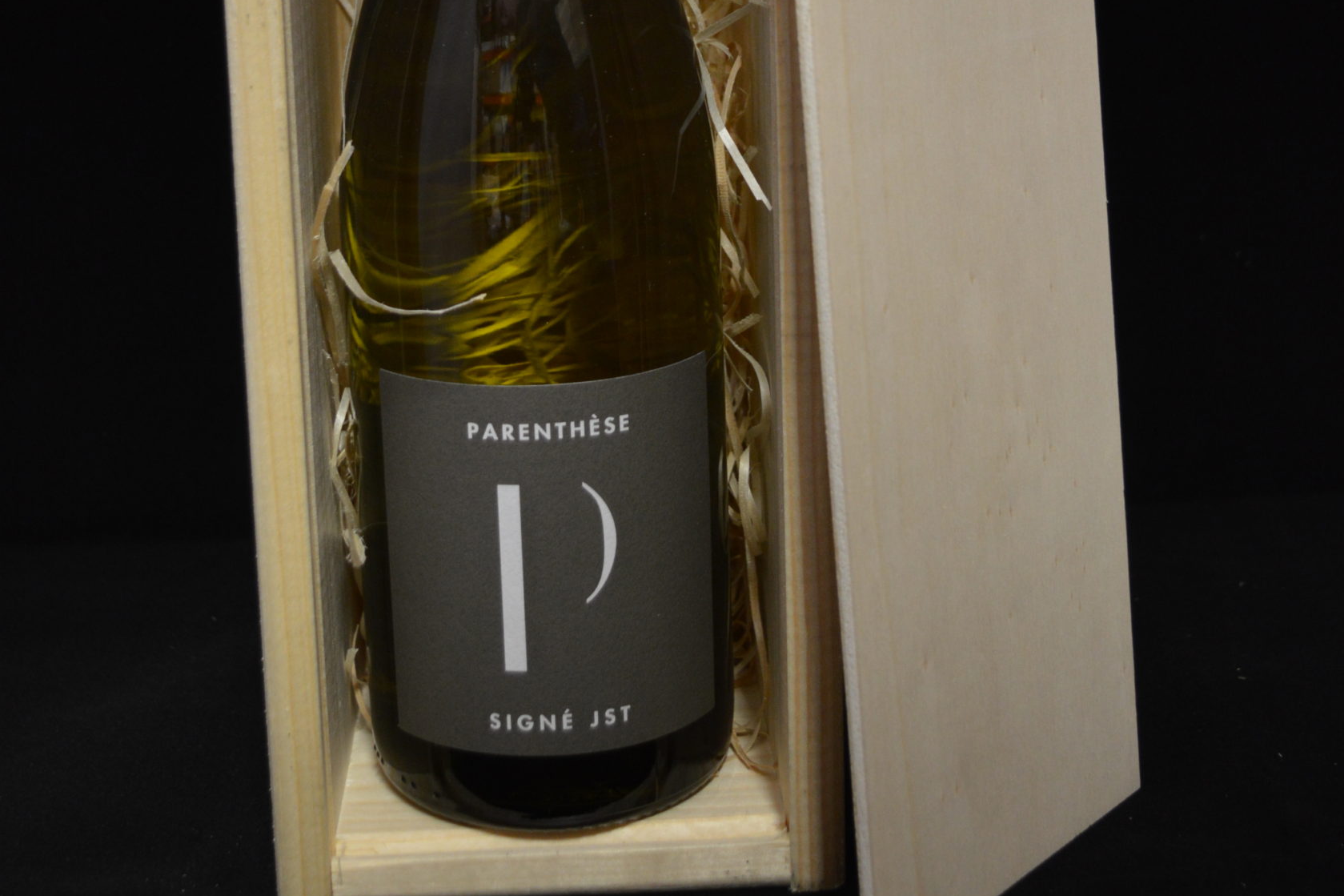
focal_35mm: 64
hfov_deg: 31.4
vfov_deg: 20.7
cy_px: 36
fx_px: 2389
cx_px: 674
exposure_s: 1/15
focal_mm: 28
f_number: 4.2
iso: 720
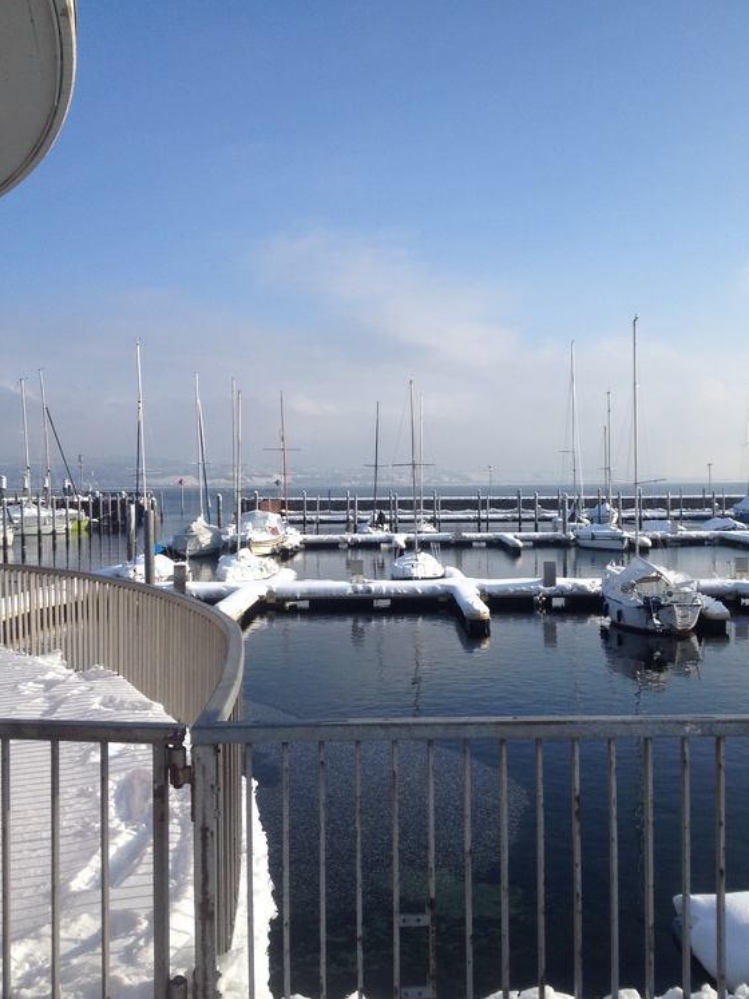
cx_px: 383
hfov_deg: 39.6
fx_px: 1039
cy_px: 508
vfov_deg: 51.4
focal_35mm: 36
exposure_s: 1/2045
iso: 50
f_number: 2.4
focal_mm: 4.28
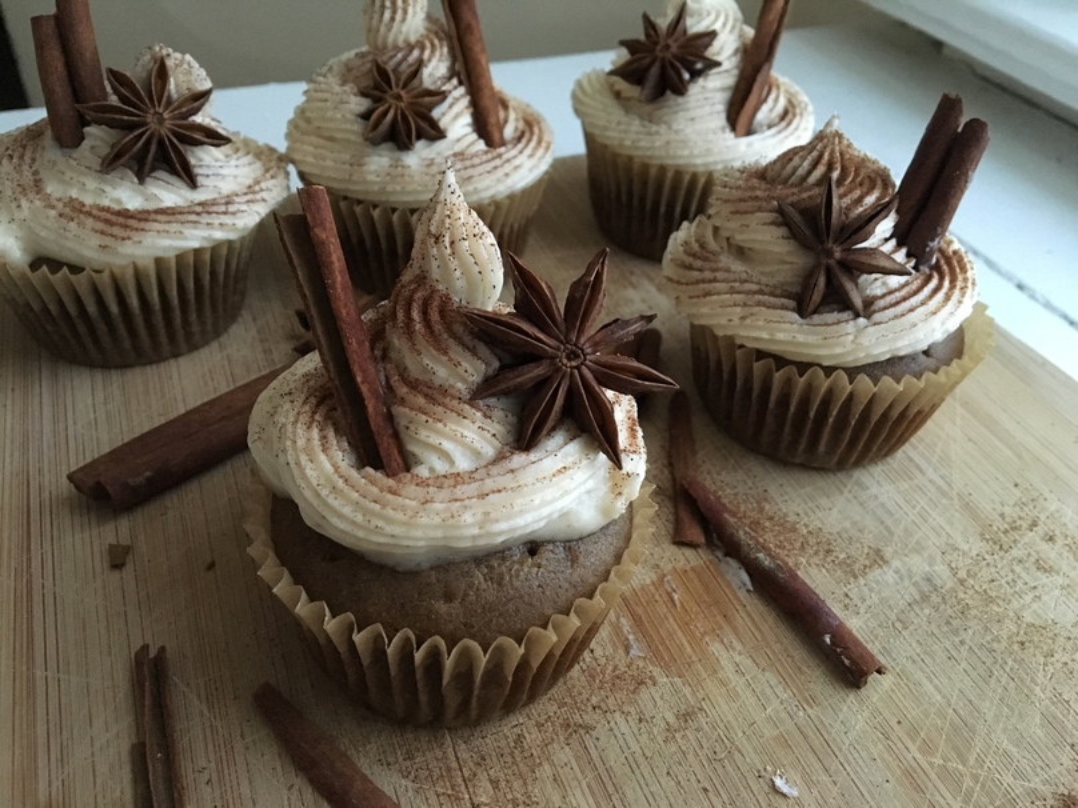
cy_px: 404
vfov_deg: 48.2
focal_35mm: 29
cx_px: 539
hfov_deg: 61.7
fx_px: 903
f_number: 2.2
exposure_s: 1/15
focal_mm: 4.15
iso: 320
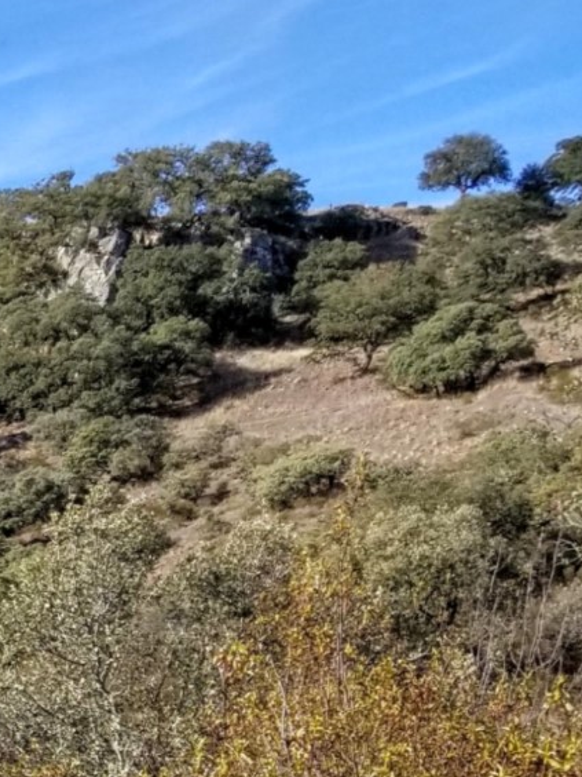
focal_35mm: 93
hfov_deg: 12.6
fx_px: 2085
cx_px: -783
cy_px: 810
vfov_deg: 20.3
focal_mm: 4.3
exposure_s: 1/1852
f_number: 1.7
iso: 50
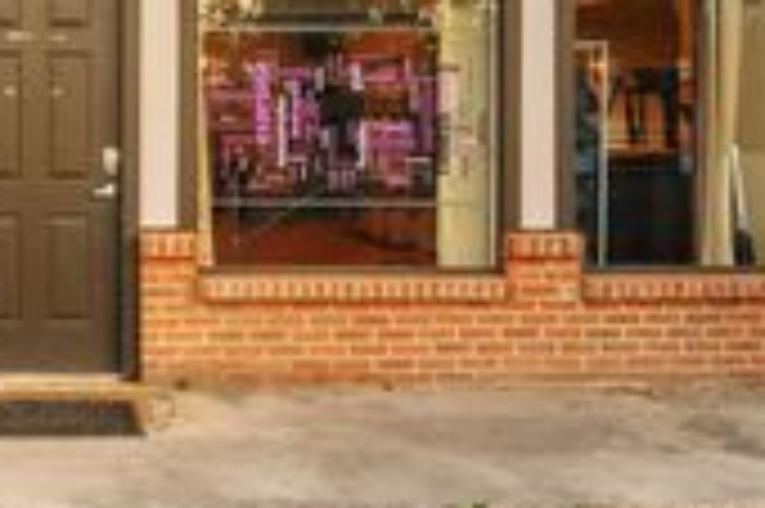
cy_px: -47
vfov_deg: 25.7
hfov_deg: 37.6
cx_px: 50
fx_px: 1029
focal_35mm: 48
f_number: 8
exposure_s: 1/30
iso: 500
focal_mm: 11
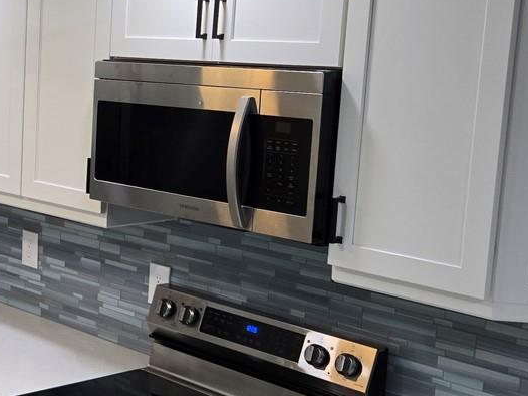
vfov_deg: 21.0
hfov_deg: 25.6
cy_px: 171
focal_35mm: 70
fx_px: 1067
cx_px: -62
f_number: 1.8
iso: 80
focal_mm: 5.4
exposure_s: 1/120
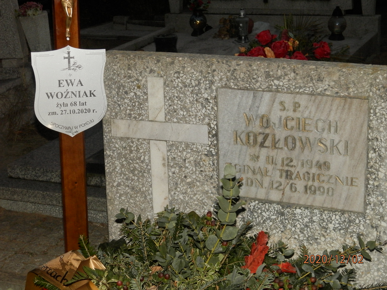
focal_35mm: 68
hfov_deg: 28.6
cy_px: 145
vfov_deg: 21.6
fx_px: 760
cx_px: 194
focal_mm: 12.2
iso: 200
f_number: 4
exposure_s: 1/40
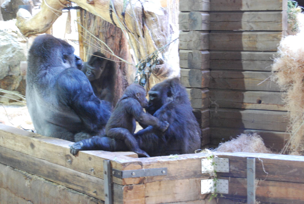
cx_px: 152
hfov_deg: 24.6
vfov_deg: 16.6
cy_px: 102
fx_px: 697
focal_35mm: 82
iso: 1600
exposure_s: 1/15
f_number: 5.6
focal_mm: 55
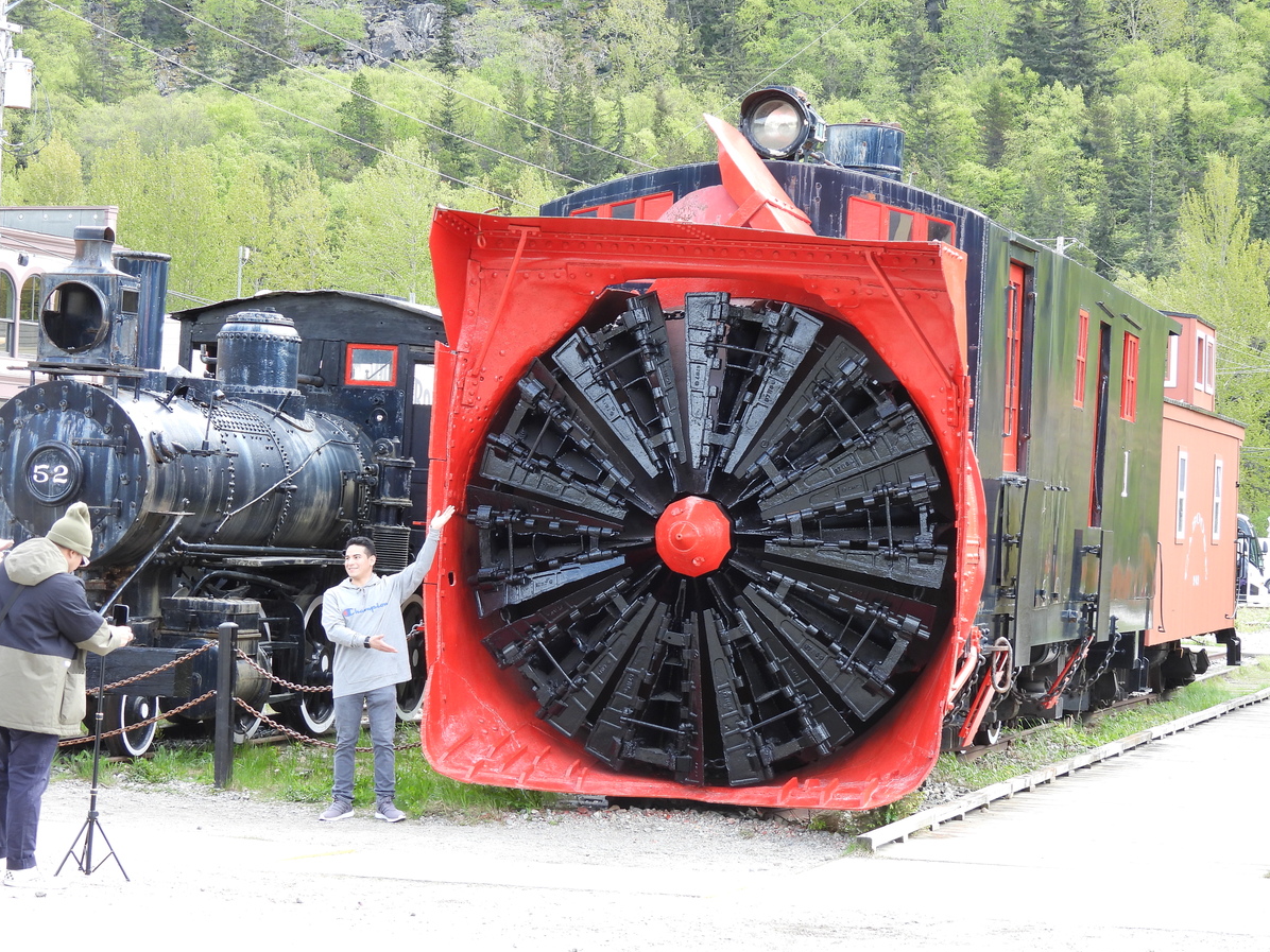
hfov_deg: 21.5
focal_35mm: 91
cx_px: 603
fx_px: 3339
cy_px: 481
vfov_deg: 16.2
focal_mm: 15.2
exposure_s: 1/125
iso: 100
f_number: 4
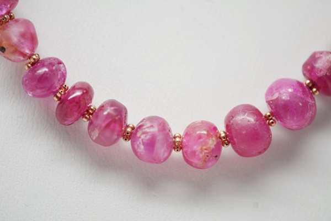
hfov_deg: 24.6
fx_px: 758
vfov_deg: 16.6
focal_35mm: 82
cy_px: 110
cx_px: 166
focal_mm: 55
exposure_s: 1/60
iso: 450
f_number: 5.6
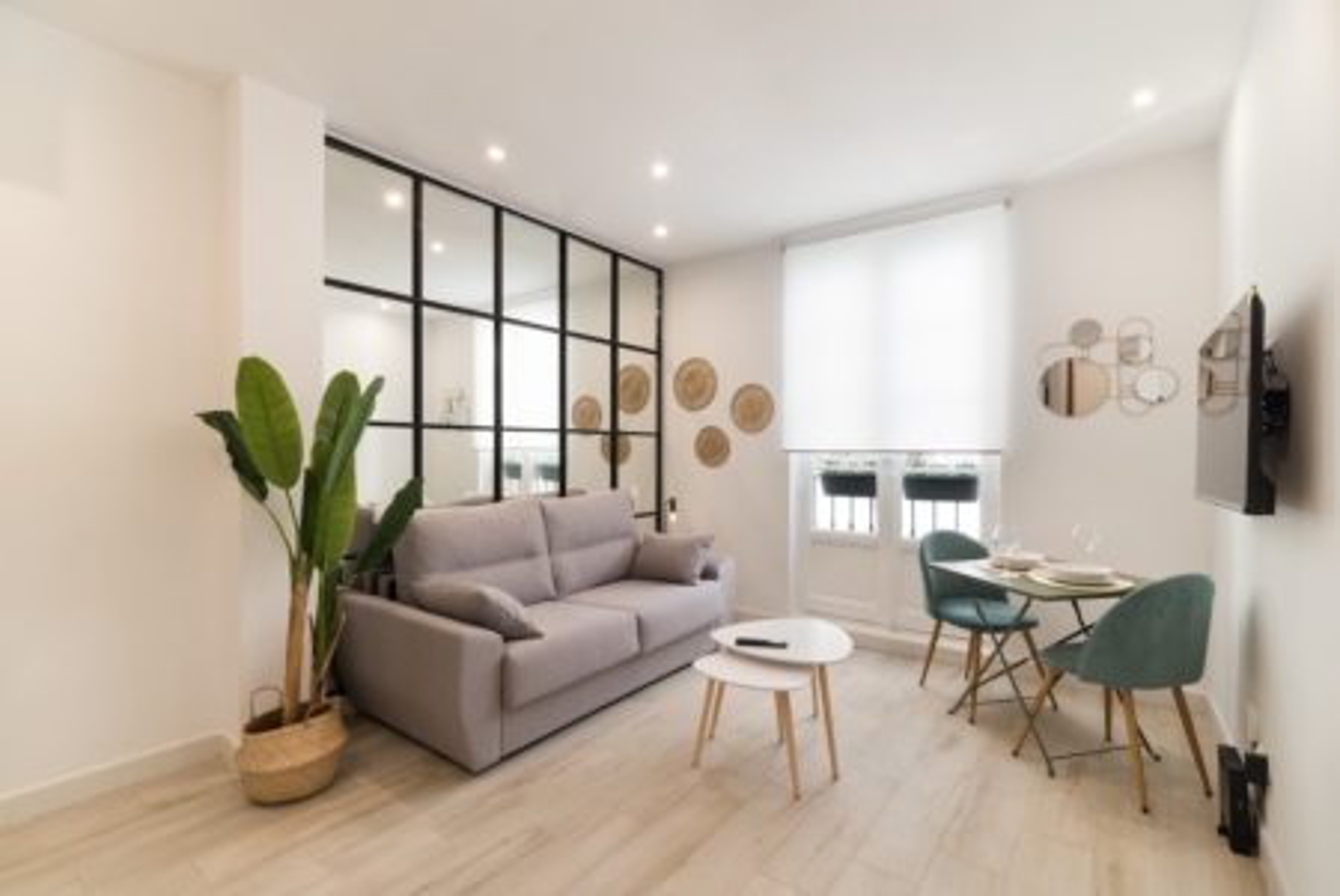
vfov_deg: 73.9
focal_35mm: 16
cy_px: 448
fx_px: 596
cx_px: 670
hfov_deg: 96.7
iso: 100
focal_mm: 16
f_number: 11
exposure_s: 1/10
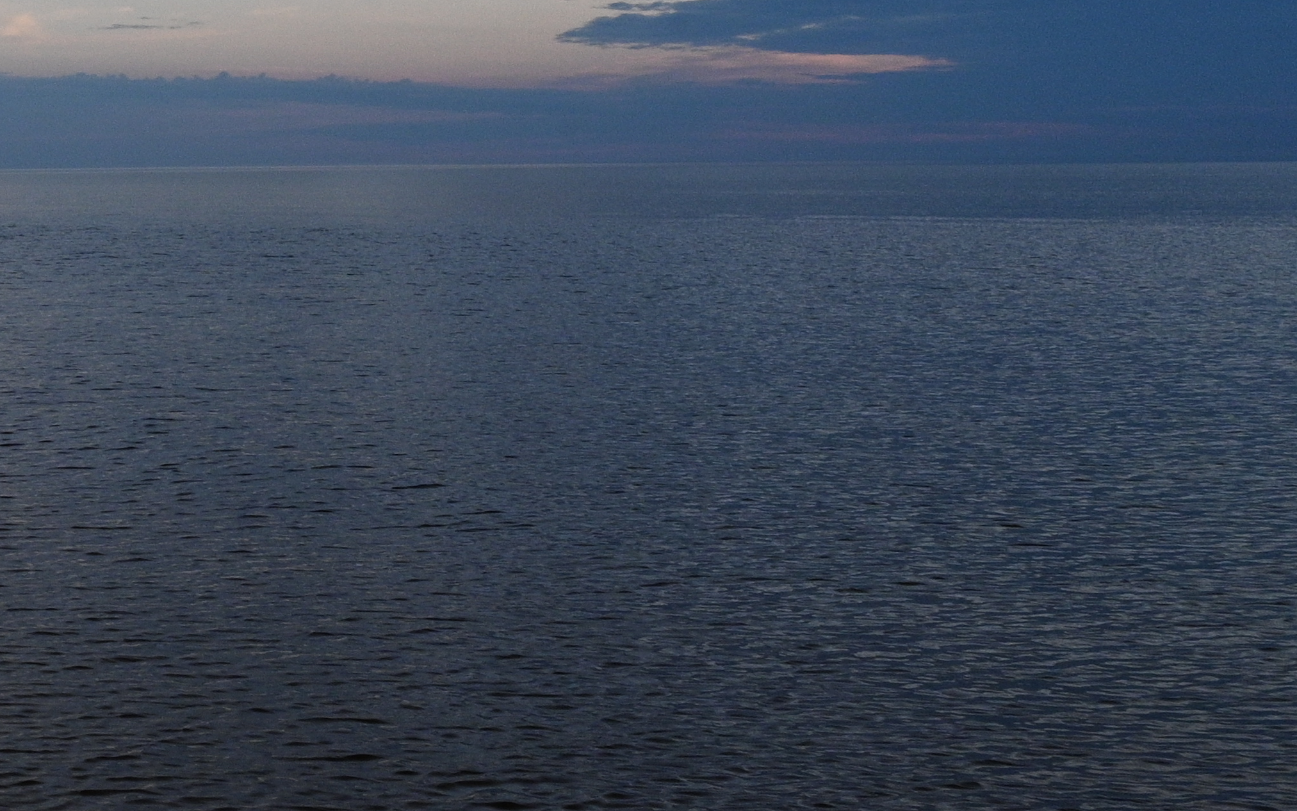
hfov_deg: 23.9
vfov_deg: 17.5
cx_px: -494
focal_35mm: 73
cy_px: 41
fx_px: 2581
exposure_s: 1/100
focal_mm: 24
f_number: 16
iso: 1250
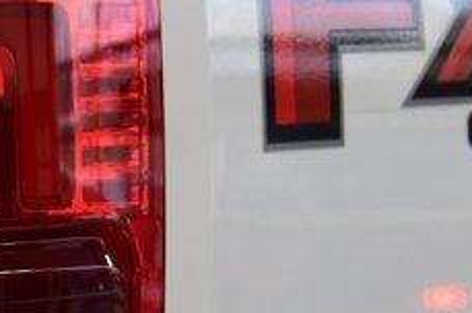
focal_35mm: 336
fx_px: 4399
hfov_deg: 6.1
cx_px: -278
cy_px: 538
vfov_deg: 4.0
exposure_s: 1/20
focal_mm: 50
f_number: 6.3
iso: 400
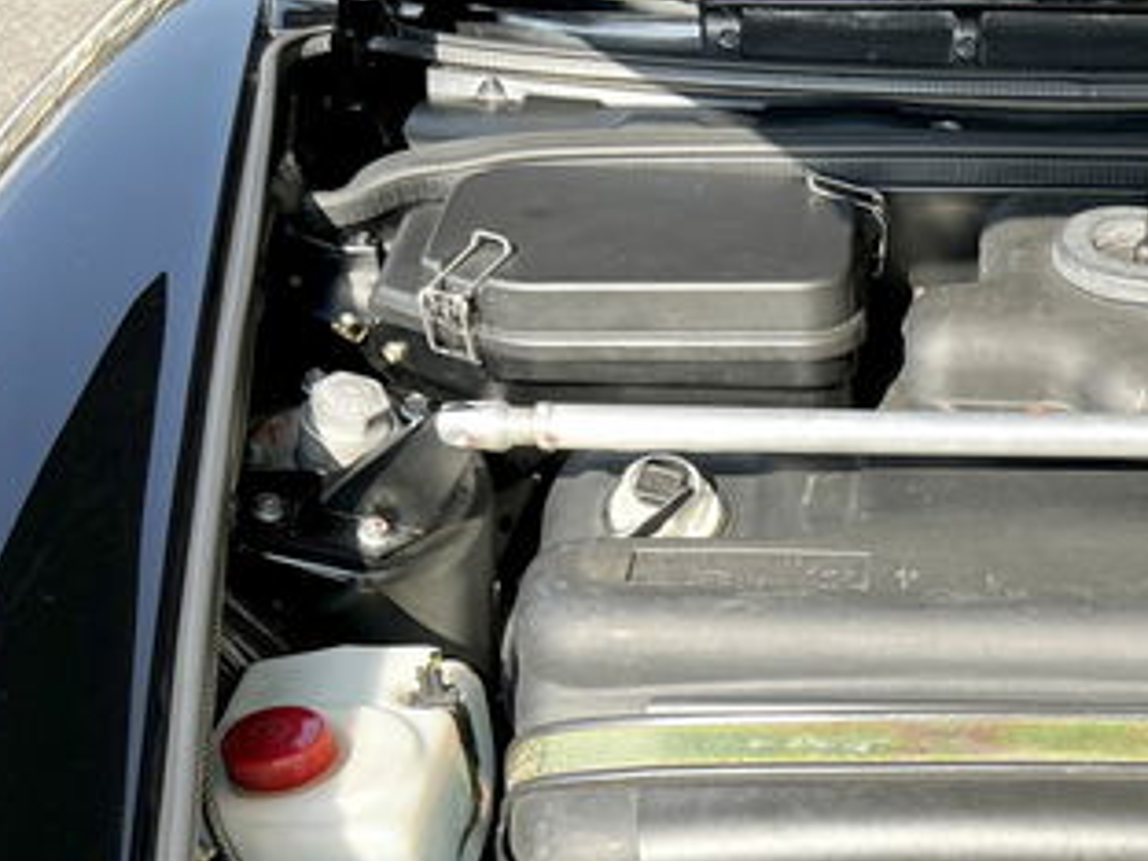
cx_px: 1067
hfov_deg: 28.9
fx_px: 2122
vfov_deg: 22.0
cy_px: 890
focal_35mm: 64
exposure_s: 1/797
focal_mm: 5.7
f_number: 1.5
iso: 50
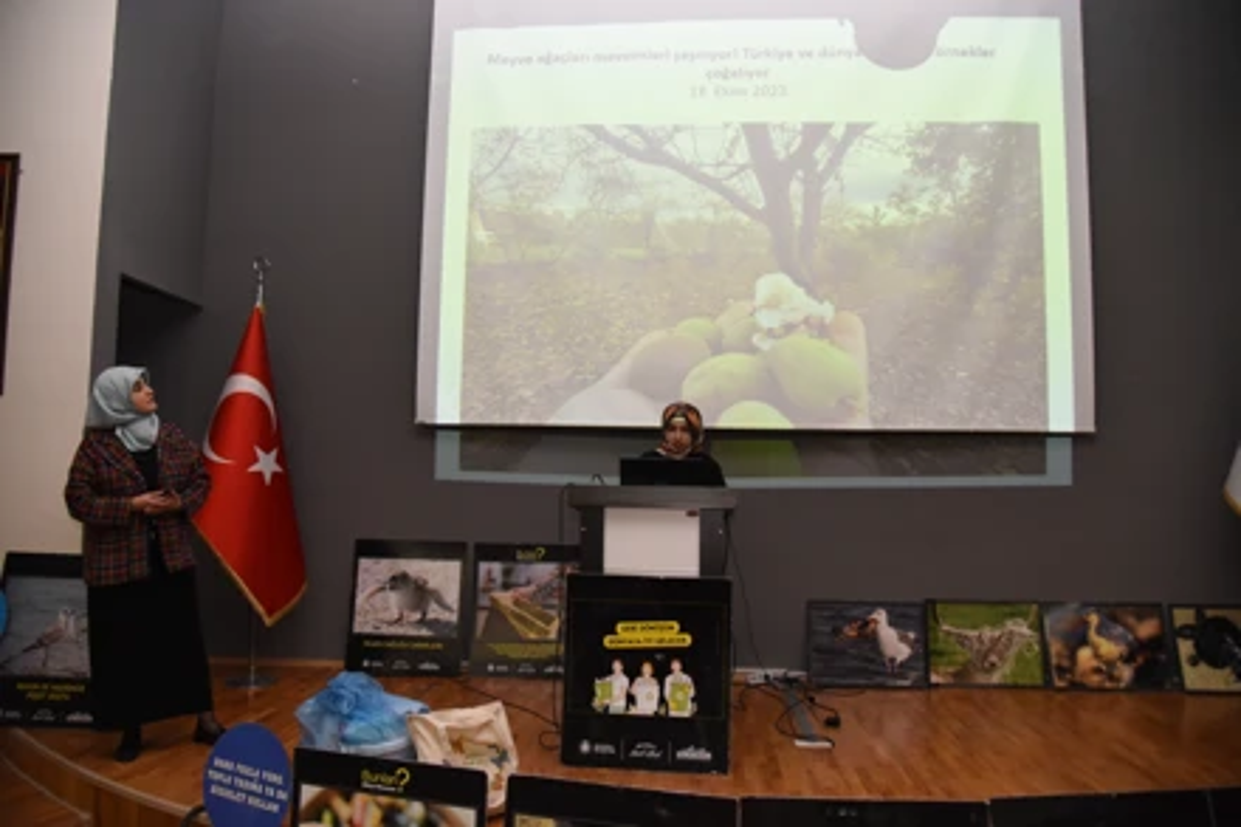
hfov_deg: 73.8
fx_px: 827
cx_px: 620
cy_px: 414
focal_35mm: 24
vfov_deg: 53.1
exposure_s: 1/125
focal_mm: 24
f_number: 4
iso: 3200
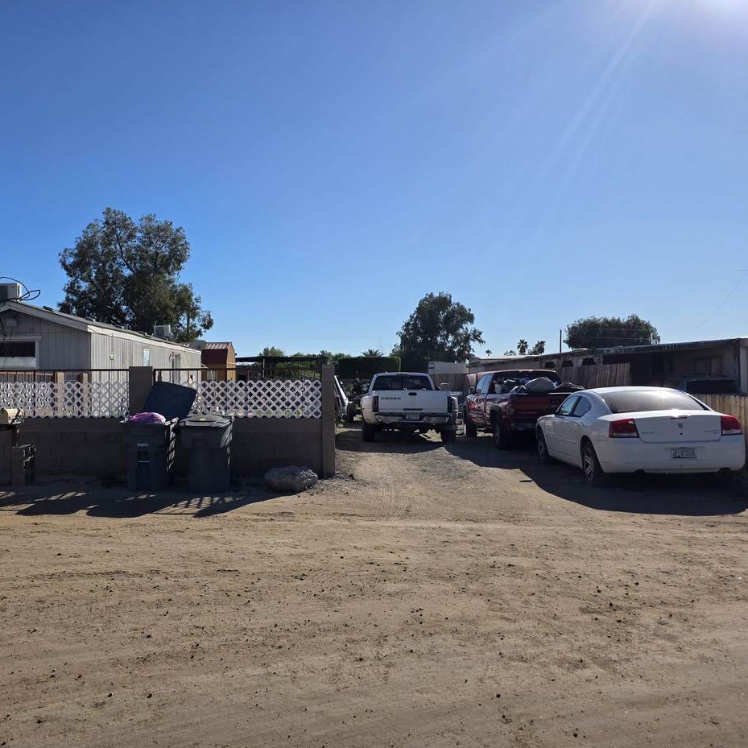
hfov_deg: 55.9
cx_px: 240
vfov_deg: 57.3
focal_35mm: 28
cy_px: 381
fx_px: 685
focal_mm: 6.3
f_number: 1.7
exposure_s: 1/7944
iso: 64
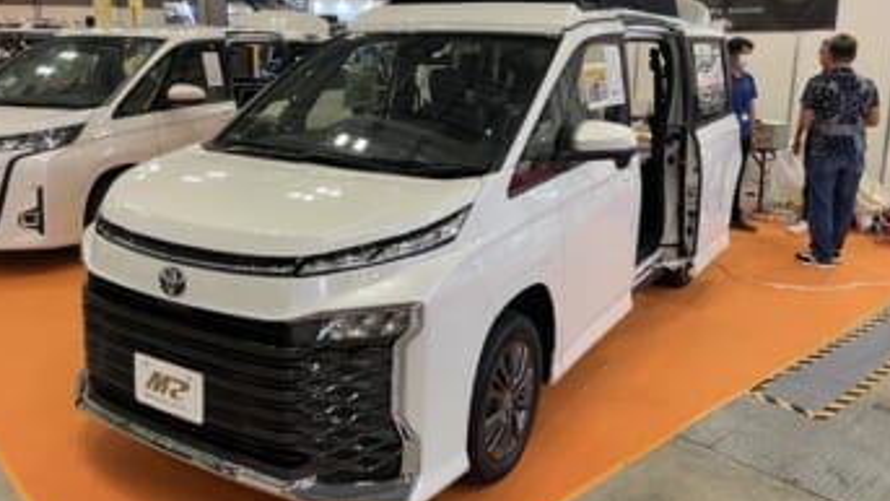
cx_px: 429
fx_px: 732
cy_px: 193
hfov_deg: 62.6
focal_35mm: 31
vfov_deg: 37.6
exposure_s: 1/50
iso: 80
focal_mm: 4.2
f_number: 1.6
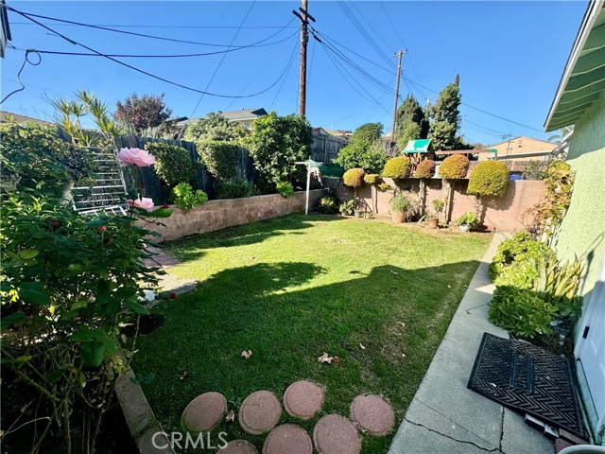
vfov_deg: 85.7
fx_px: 245
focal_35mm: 14
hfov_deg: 102.1
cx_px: 302
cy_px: 227
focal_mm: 2.22
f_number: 2.2
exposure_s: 1/646
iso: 50
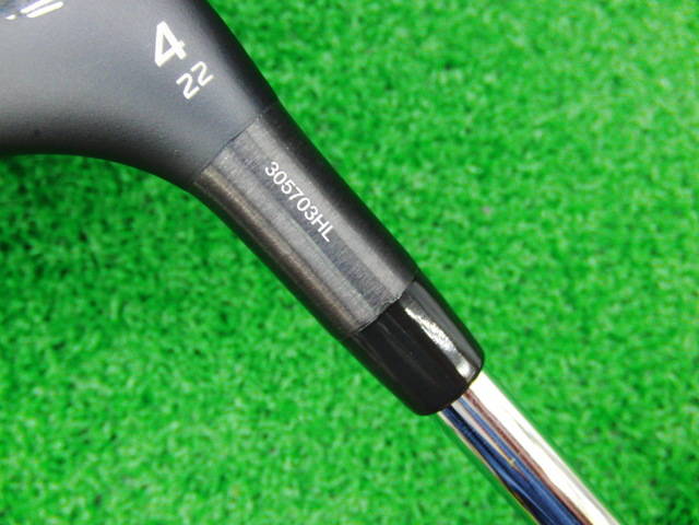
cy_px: 262
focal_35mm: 37
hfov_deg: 50.1
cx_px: 350
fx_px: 747
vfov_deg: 38.7
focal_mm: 6.42
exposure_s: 1/20
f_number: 3.6
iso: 400
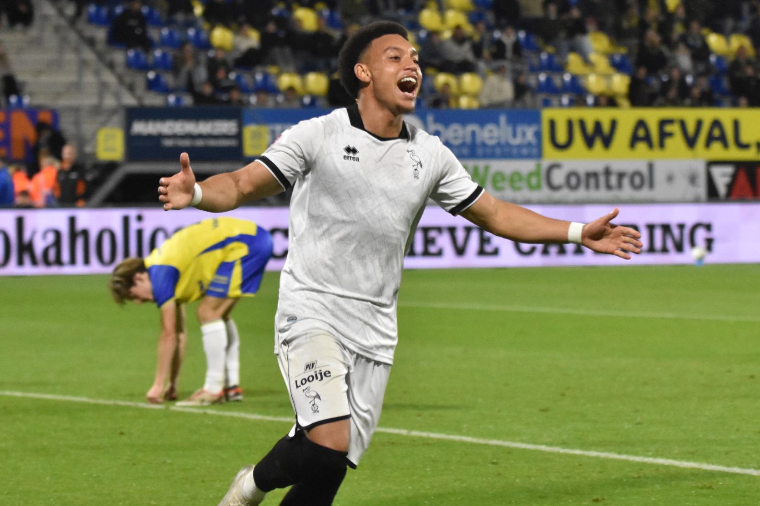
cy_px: 277
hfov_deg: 13.3
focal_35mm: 155
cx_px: 358
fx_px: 3271
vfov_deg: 8.9
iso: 2500
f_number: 2.8
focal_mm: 90
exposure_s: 1/640
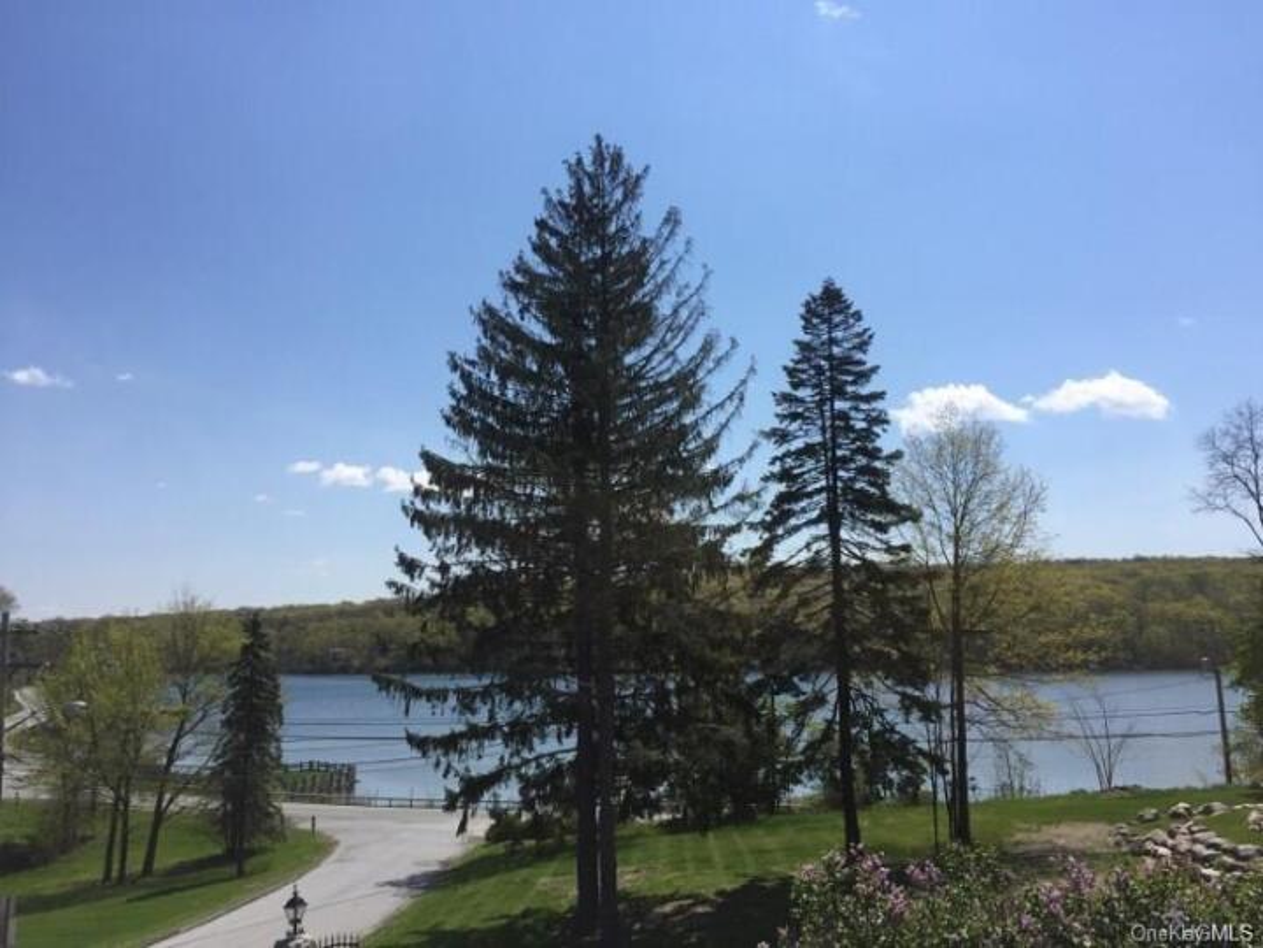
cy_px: 474
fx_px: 1058
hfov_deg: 61.7
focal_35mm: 29
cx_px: 632
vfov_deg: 48.2
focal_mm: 4.15
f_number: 2.2
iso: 32
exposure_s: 1/2475
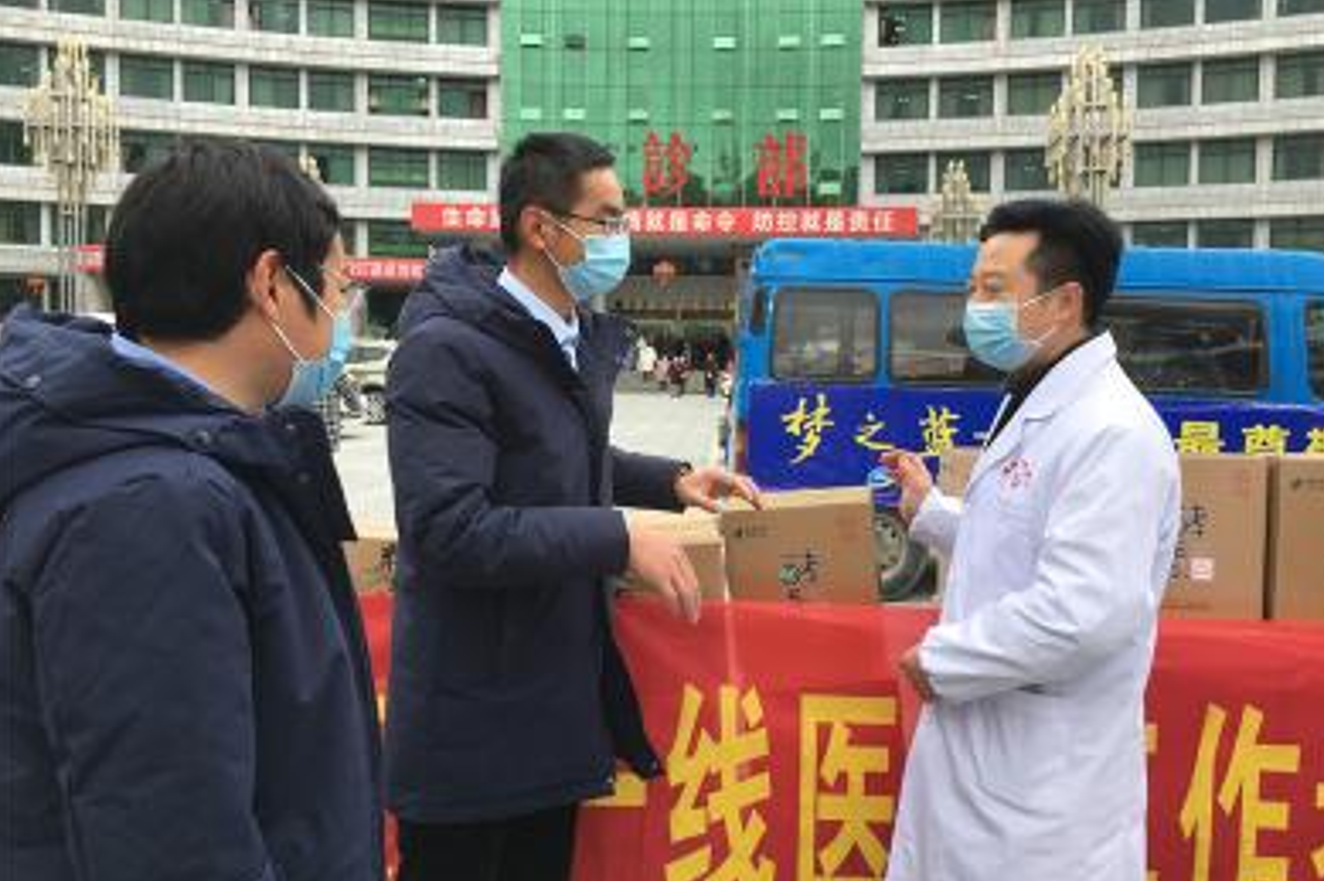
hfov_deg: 60.3
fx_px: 1140
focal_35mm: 31
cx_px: 671
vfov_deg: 42.3
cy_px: 422
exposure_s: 1/493
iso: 25
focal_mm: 4.15
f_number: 2.2
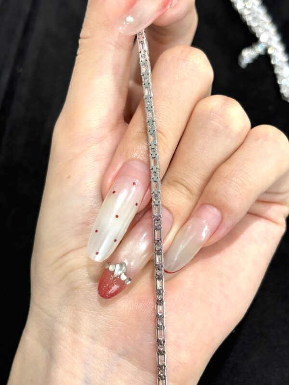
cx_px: 144
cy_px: 192
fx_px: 579
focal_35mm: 52
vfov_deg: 36.8
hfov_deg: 28.0
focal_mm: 5.96
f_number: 1.6
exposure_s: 1/153
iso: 32
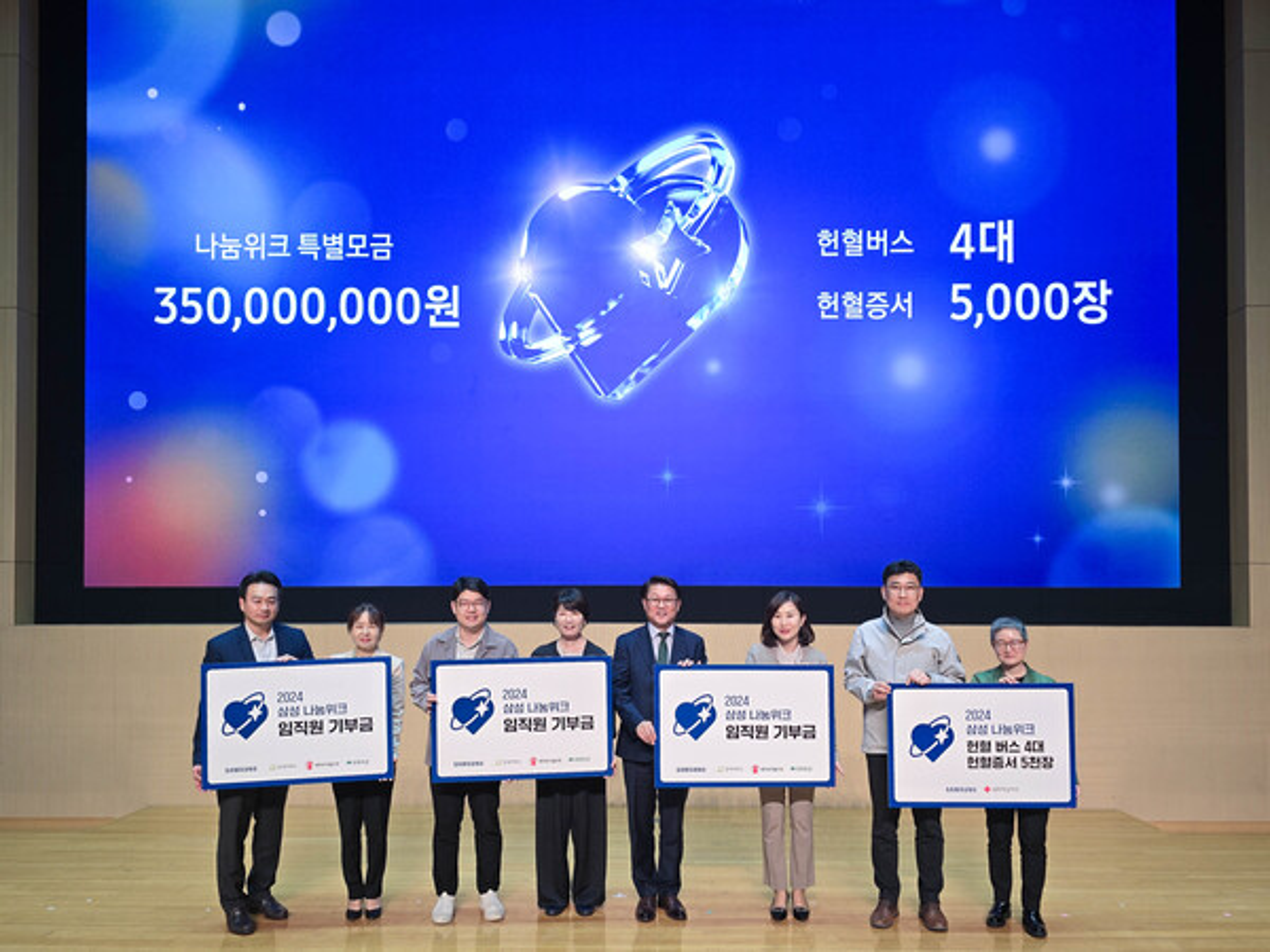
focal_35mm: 23
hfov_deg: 73.9
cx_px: 635
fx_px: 844
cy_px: 476
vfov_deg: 58.9
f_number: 1.7
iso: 64
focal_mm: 6.3
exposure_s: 1/50
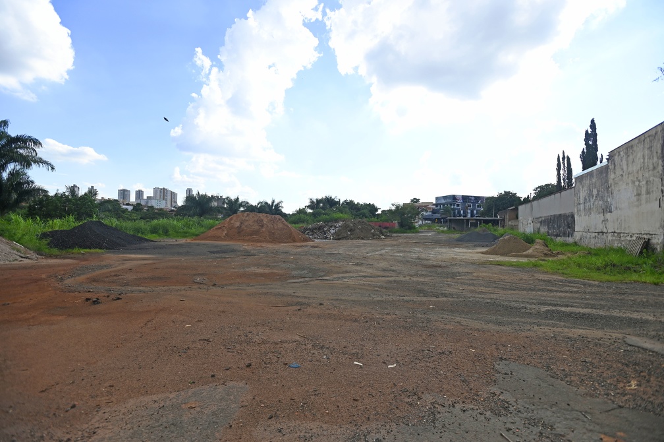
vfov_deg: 70.3
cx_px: 332
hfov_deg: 93.3
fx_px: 313
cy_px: 221
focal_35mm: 17
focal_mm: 17
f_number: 4
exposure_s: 1/3200
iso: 400
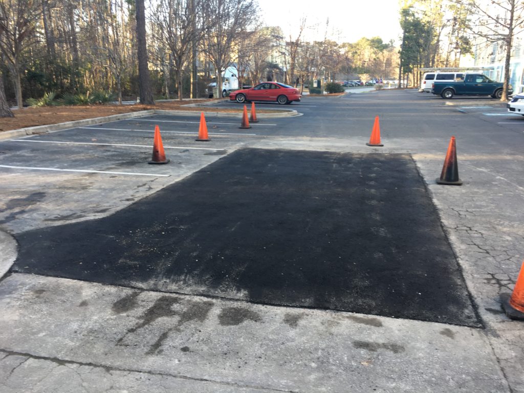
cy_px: 196
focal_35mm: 29
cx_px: 262
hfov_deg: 61.7
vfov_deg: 48.2
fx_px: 439
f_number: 2.2
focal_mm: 4.15
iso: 25
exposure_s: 1/60
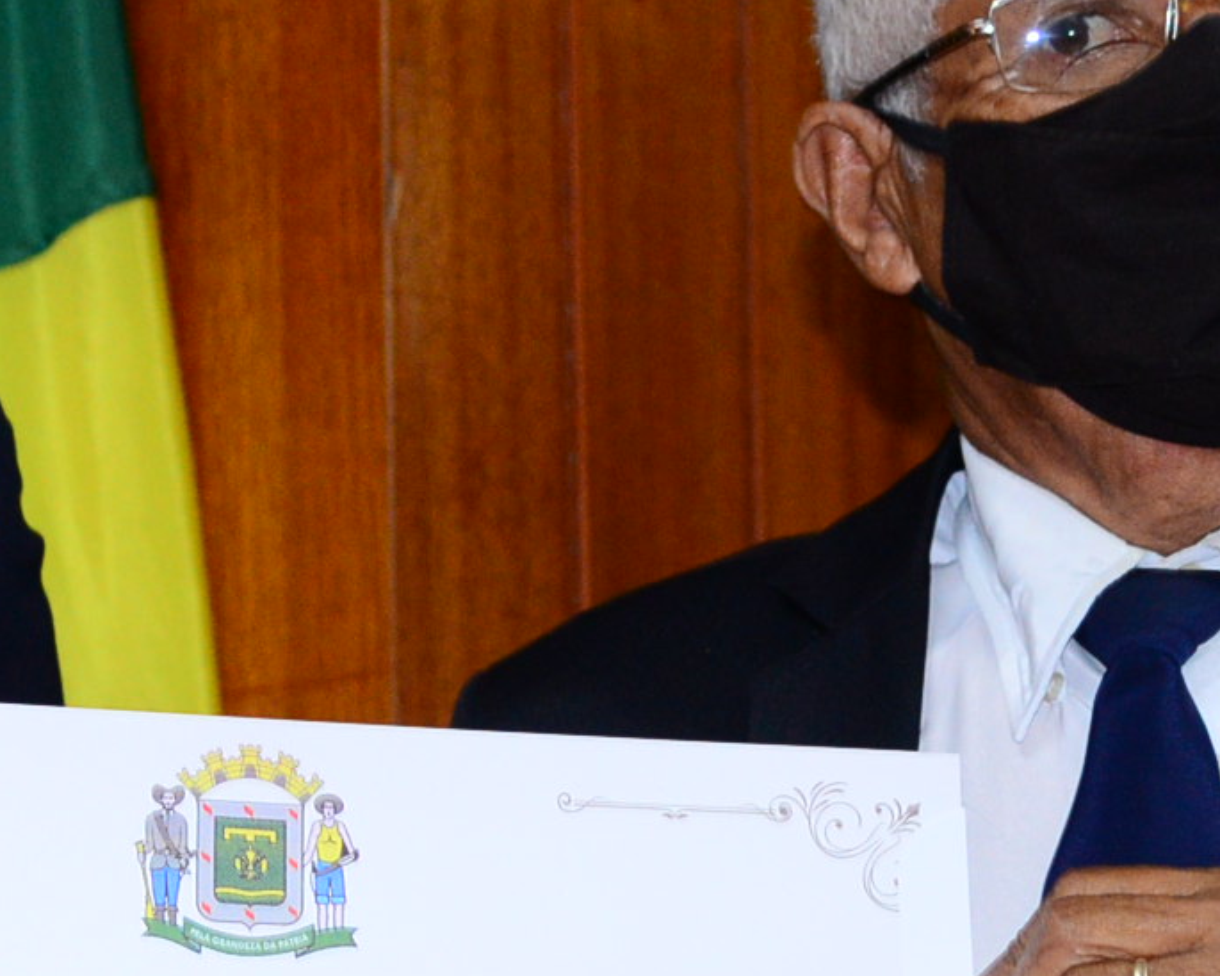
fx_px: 9677
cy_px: 575
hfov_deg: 7.2
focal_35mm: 268
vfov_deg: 5.8
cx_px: 112
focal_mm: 65
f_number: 4
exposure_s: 1/60
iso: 1600
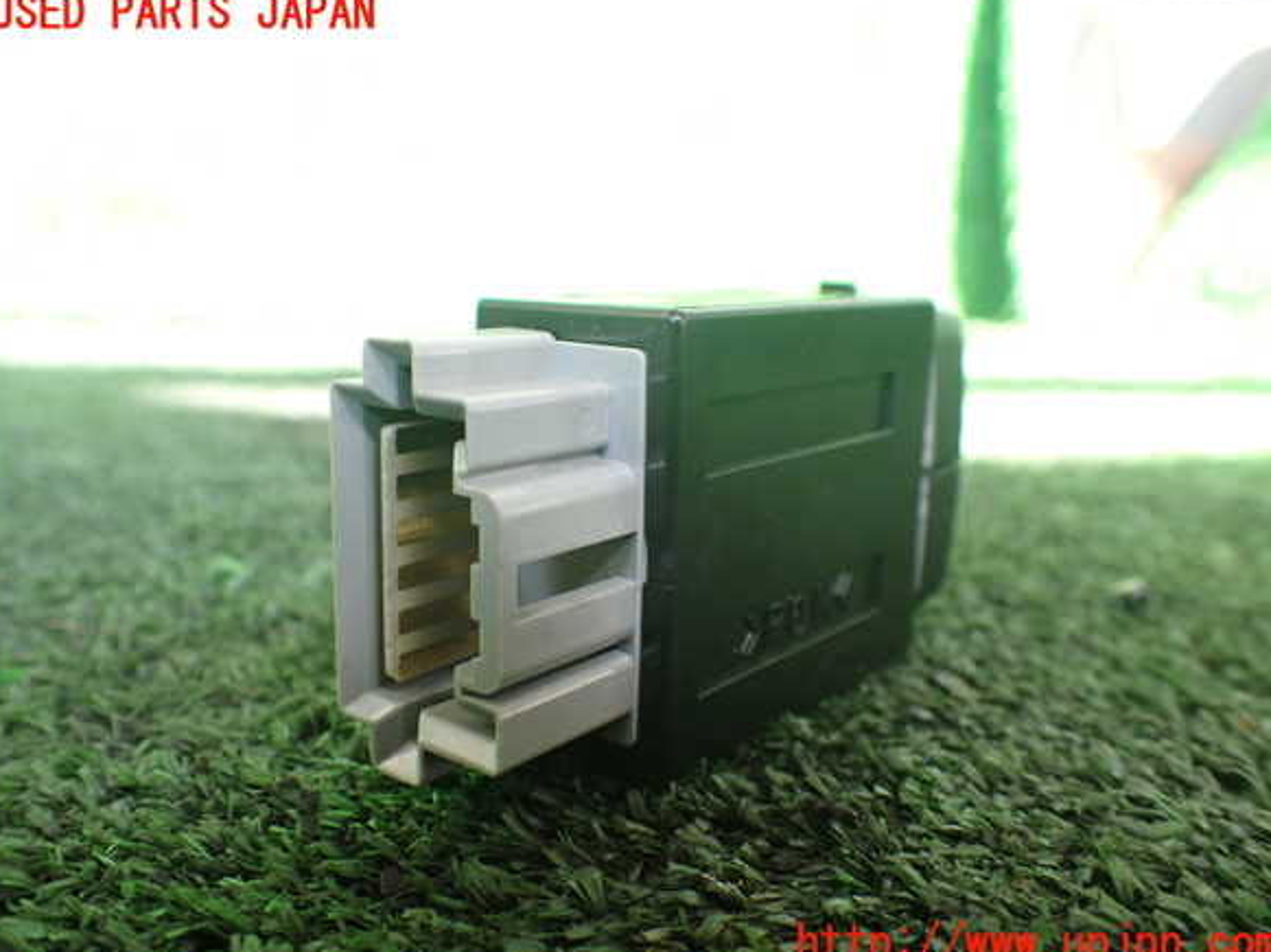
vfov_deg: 45.4
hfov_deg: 58.4
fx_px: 1138
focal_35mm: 31
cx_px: 634
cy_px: 479
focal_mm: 5.4
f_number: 2.3
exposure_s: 1/125
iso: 250
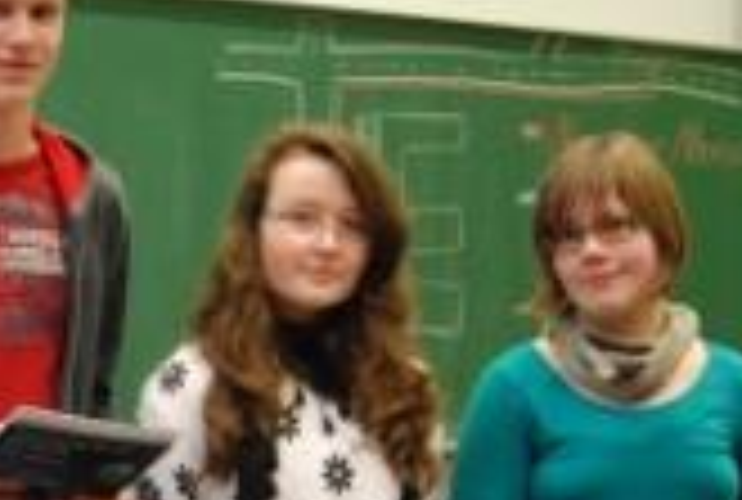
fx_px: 2356
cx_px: -45
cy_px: 414
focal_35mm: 114
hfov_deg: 17.4
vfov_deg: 12.0
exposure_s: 1/40
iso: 1600
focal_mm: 28
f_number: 3.3
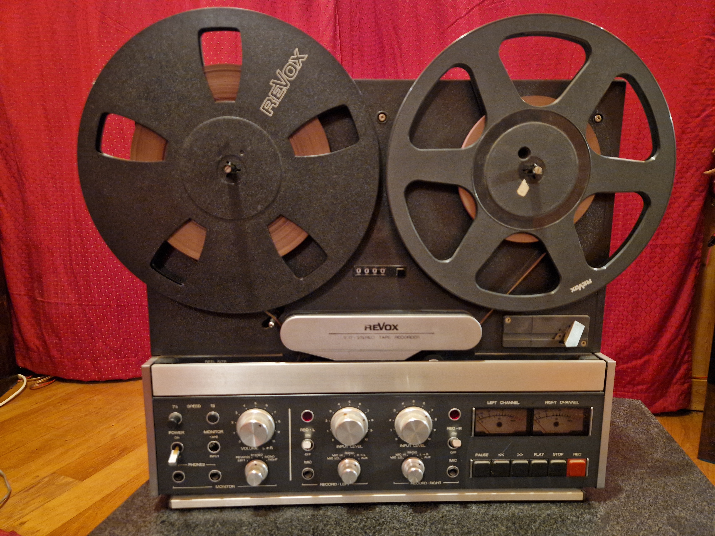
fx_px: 475
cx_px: 358
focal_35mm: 23
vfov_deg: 58.9
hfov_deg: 73.9
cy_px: 268
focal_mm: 5.4
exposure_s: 1/25
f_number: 1.8
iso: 1250
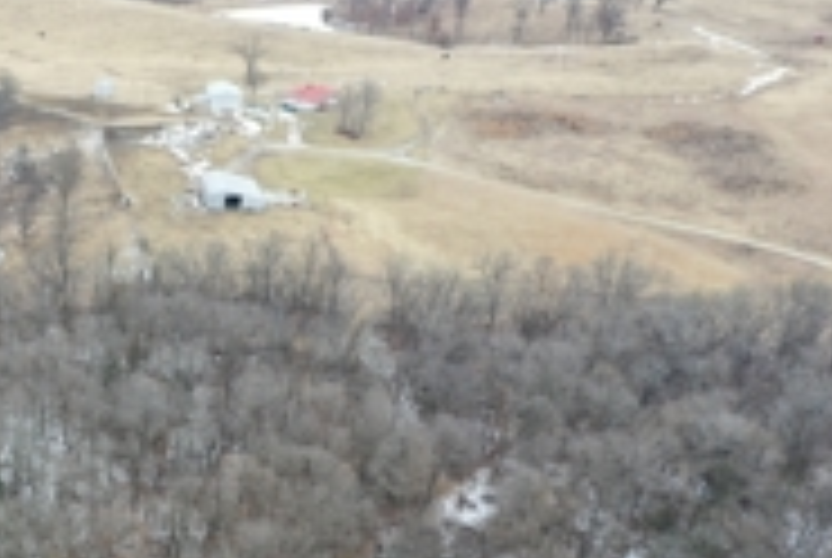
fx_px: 1574
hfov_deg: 27.1
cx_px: -90
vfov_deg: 19.2
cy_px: 626
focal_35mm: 68
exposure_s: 1/100
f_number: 4
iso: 100
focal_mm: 10.26
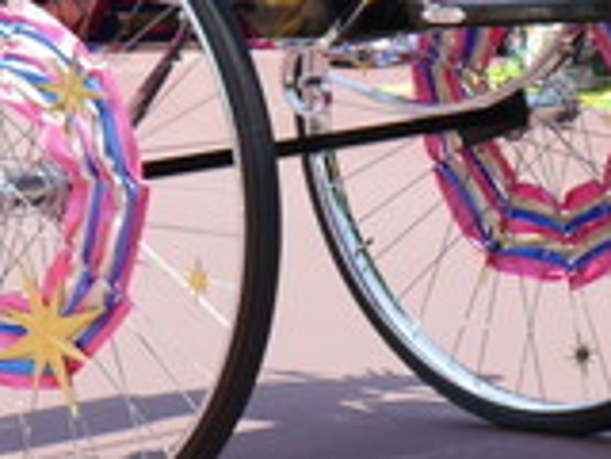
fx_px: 6372
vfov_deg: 4.1
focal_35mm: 361
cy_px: -279
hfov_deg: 5.5
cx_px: 367
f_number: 5.6
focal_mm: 45
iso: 160
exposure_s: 1/250
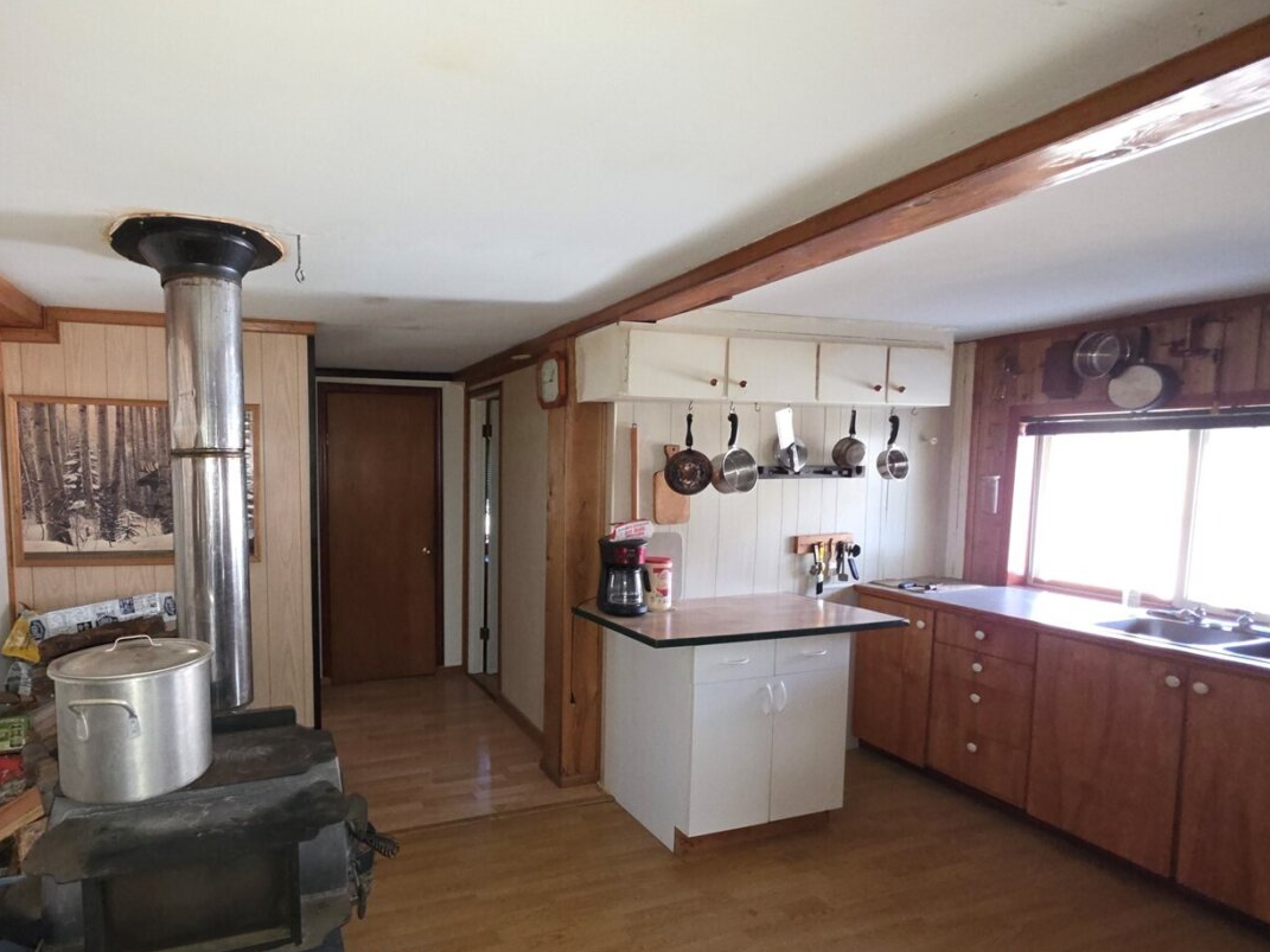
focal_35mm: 17
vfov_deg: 74.6
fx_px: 624
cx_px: 458
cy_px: 505
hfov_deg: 88.8
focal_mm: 2.2
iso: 400
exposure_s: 1/30
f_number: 1.9
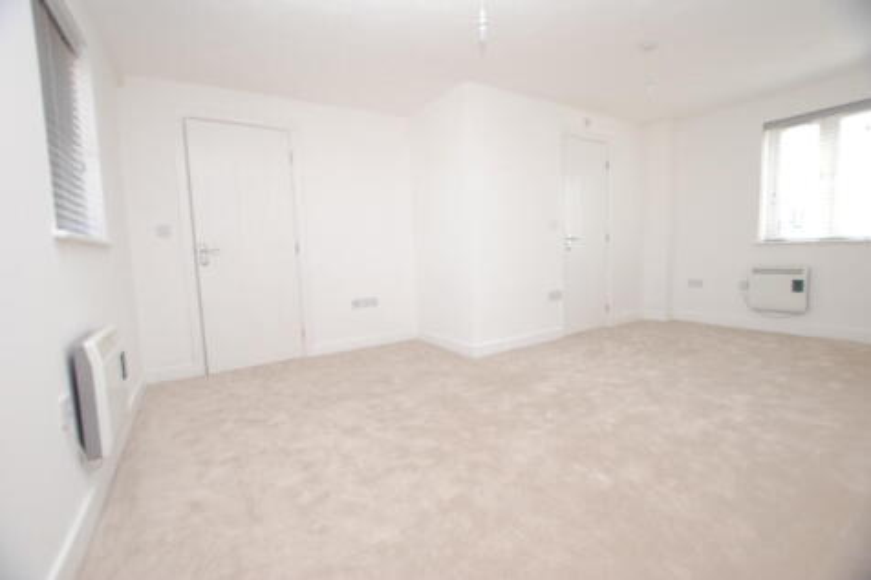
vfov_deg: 77.3
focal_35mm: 15
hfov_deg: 100.4
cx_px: 436
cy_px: 290
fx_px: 363
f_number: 4
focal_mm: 10
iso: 100
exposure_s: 1/60
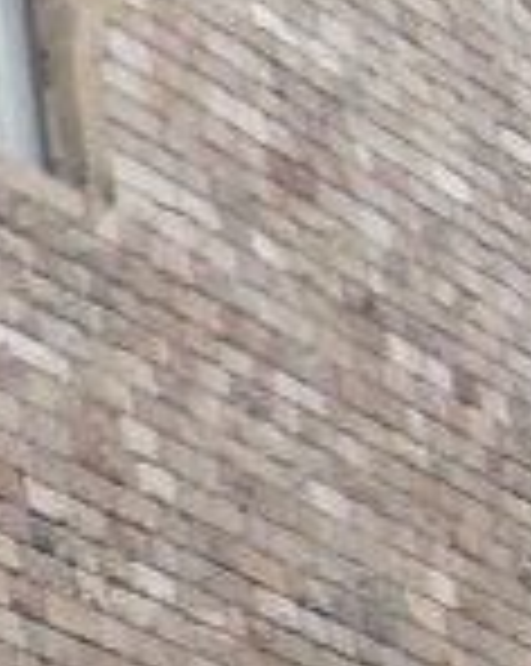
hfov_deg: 6.2
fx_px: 4665
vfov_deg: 8.0
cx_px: -814
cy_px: 981
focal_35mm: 237
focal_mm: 5.8
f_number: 2.6
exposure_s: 1/80
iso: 100
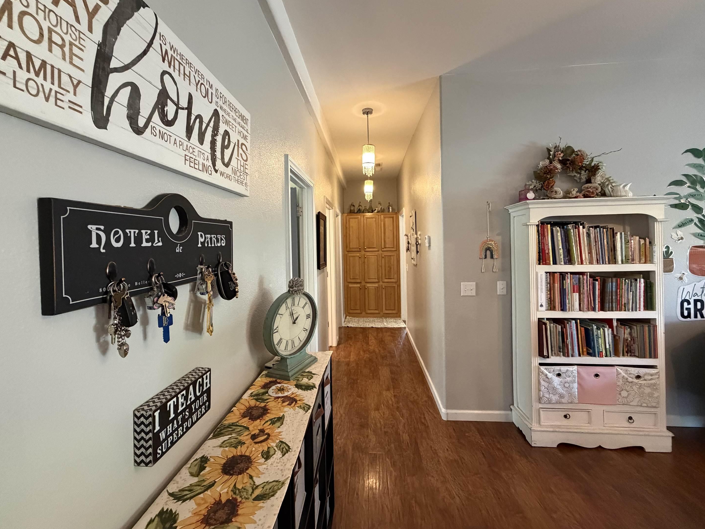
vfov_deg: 81.6
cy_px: 246
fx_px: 305
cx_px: 345
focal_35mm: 15
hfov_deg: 98.2
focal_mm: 2.22
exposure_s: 1/60
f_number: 2.2
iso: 640
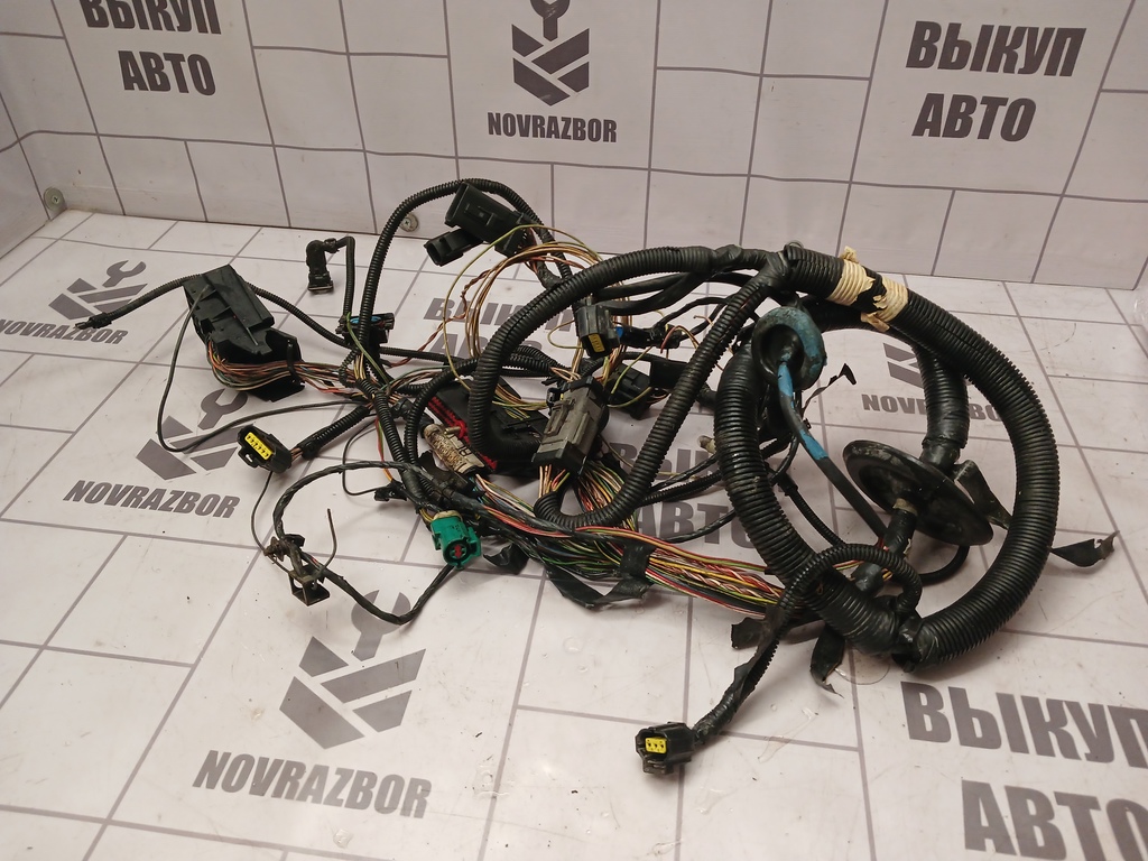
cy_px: 430
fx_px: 895
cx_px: 574
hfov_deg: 65.3
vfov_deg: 51.4
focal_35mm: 27
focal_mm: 4
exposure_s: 1/50
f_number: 1.8
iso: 160
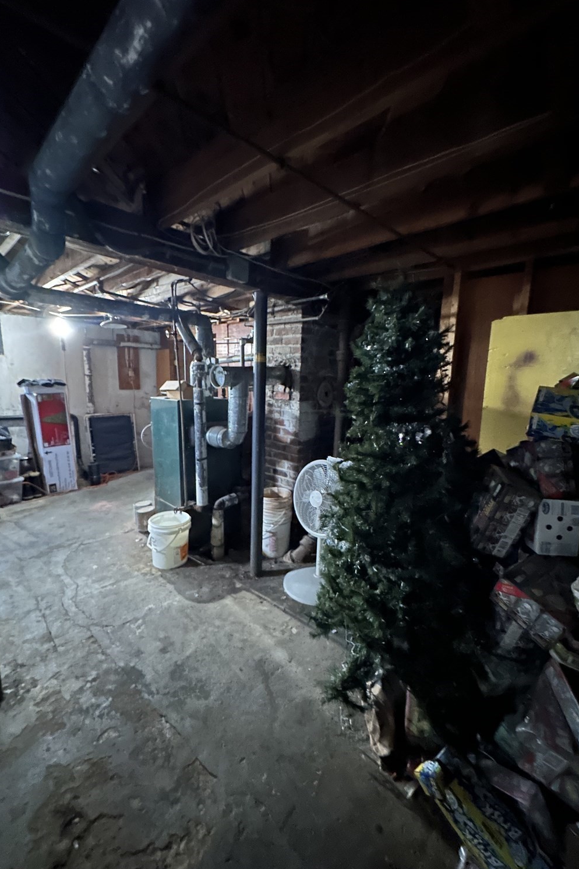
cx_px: 303
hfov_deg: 77.3
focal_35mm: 15
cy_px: 439
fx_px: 362
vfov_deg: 100.4
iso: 1600
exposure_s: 1/8
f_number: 2.2
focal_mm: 2.22
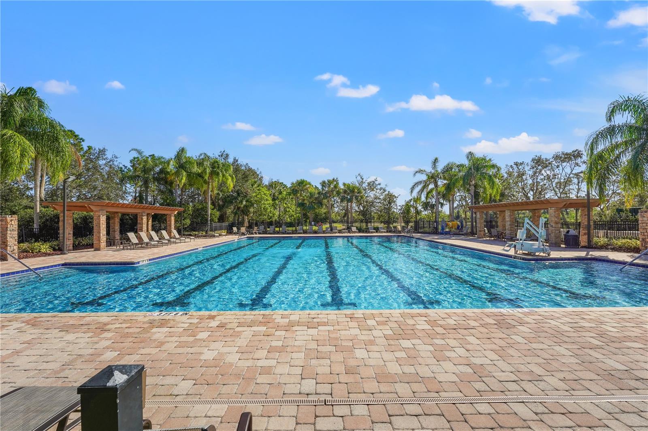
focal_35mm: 15
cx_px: 324
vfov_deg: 76.9
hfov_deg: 100.0
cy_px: 216
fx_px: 272
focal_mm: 15.1
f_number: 9
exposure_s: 1/800
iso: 250
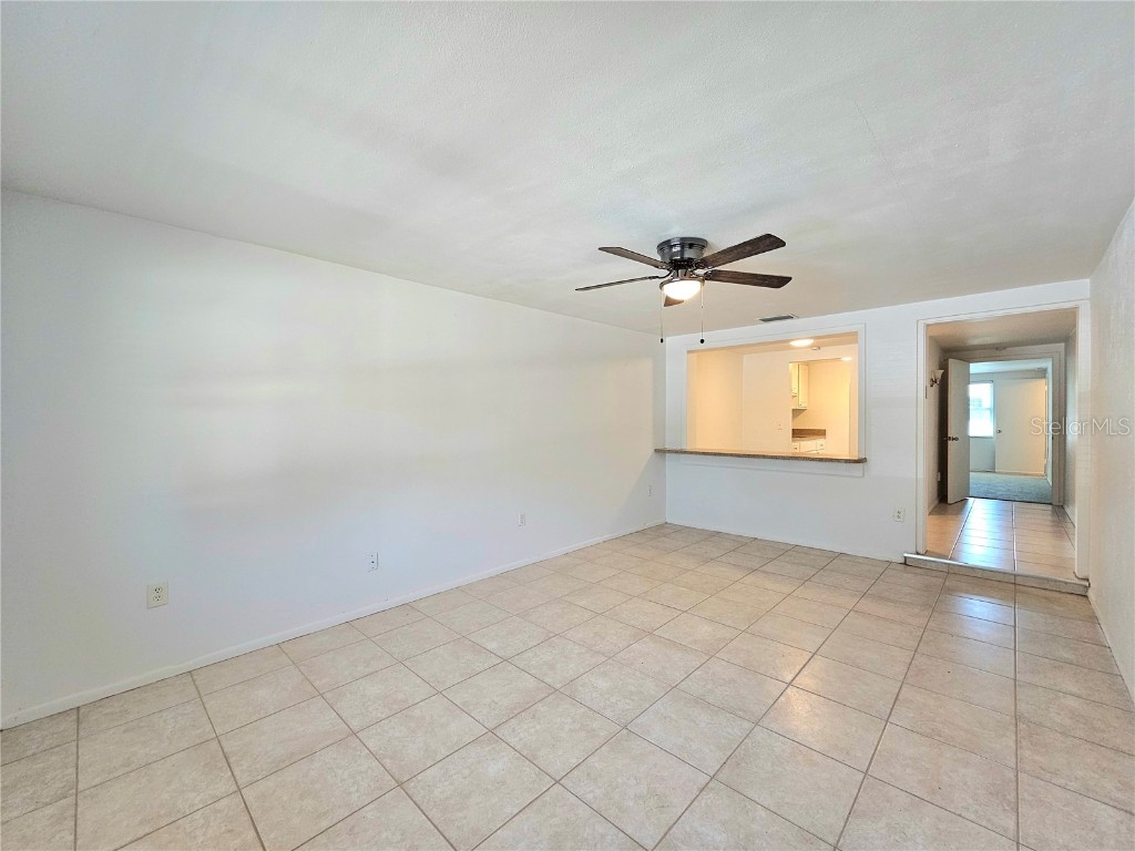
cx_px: 568
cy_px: 426
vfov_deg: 89.9
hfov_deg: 106.2
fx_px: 426
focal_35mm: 13
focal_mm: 2.2
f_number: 2.2
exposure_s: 1/60.2
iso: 160
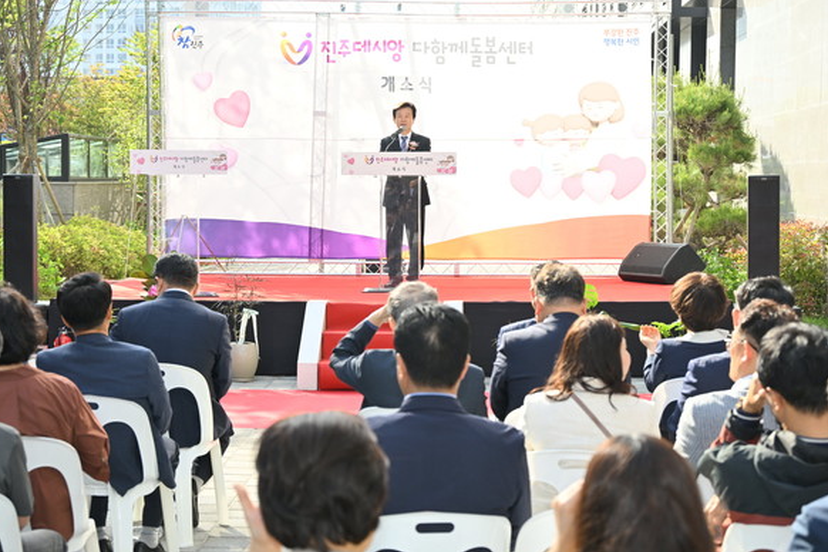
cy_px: 269
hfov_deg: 30.5
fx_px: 1518
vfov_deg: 20.6
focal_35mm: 66
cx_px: 404
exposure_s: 1/250
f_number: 6.3
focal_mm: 64
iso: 250
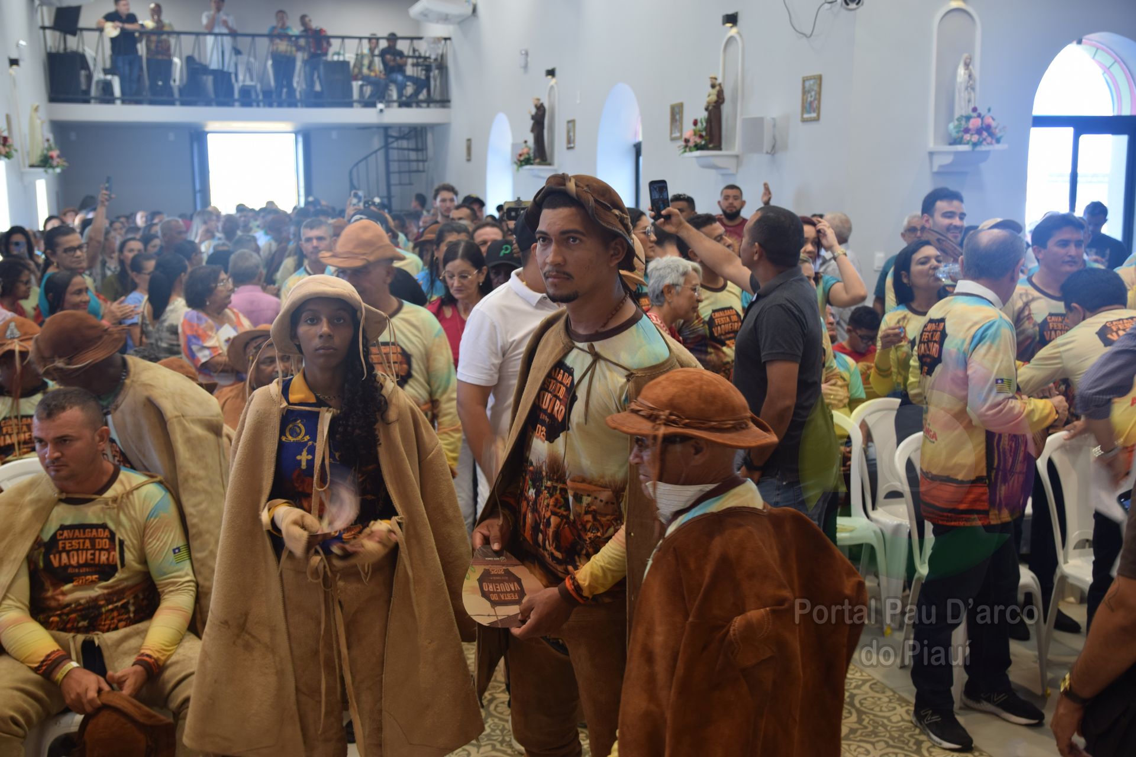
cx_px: 568
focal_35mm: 40
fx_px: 1278
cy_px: 378
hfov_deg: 47.9
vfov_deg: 33.0
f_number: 3.2
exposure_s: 1/40
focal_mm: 27
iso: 160
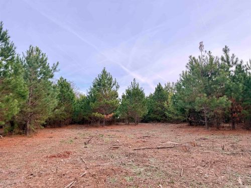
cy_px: 94
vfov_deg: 56.8
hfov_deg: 71.6
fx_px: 174
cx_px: 126
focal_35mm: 24
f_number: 1.78
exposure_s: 1/383
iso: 100
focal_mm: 6.76
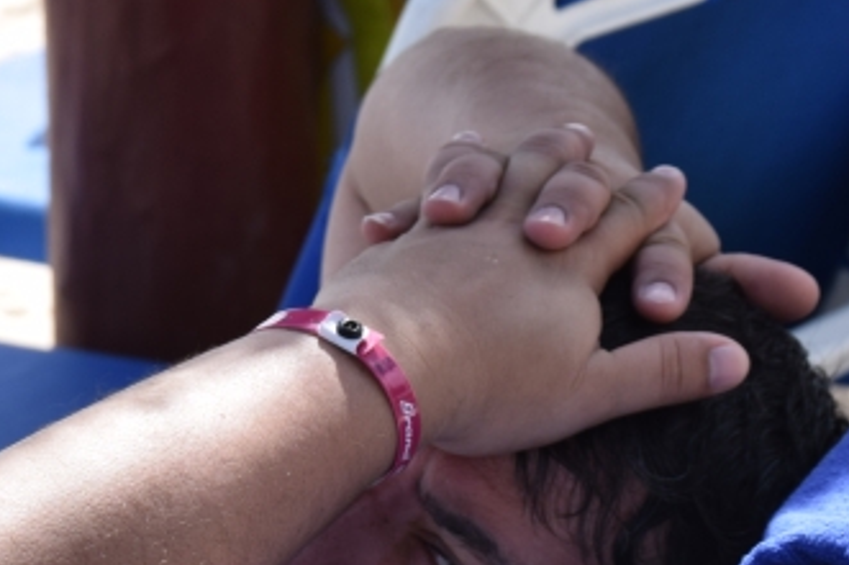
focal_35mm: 256
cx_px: 10
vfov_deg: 5.4
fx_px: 6021
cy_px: 539
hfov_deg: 8.0
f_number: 7.1
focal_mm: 55
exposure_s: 1/320
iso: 200
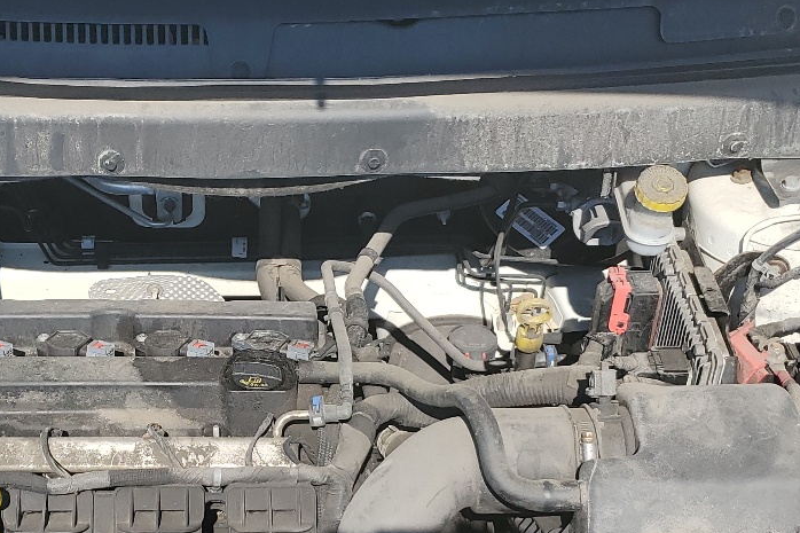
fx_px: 1377
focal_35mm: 62
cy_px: 408
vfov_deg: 21.7
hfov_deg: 31.9
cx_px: 217
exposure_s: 1/2500
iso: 50
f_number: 1.5
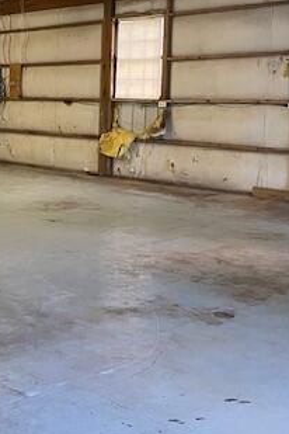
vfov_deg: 35.3
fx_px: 674
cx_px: -102
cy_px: 149
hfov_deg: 21.5
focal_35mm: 56
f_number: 1.6
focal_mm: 4.2
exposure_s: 1/60
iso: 320
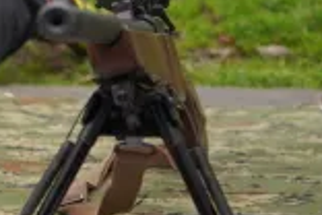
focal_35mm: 203
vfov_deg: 6.8
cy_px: 31
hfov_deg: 9.4
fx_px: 1813
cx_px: -359
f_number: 4
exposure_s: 1/200
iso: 100
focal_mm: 43.8
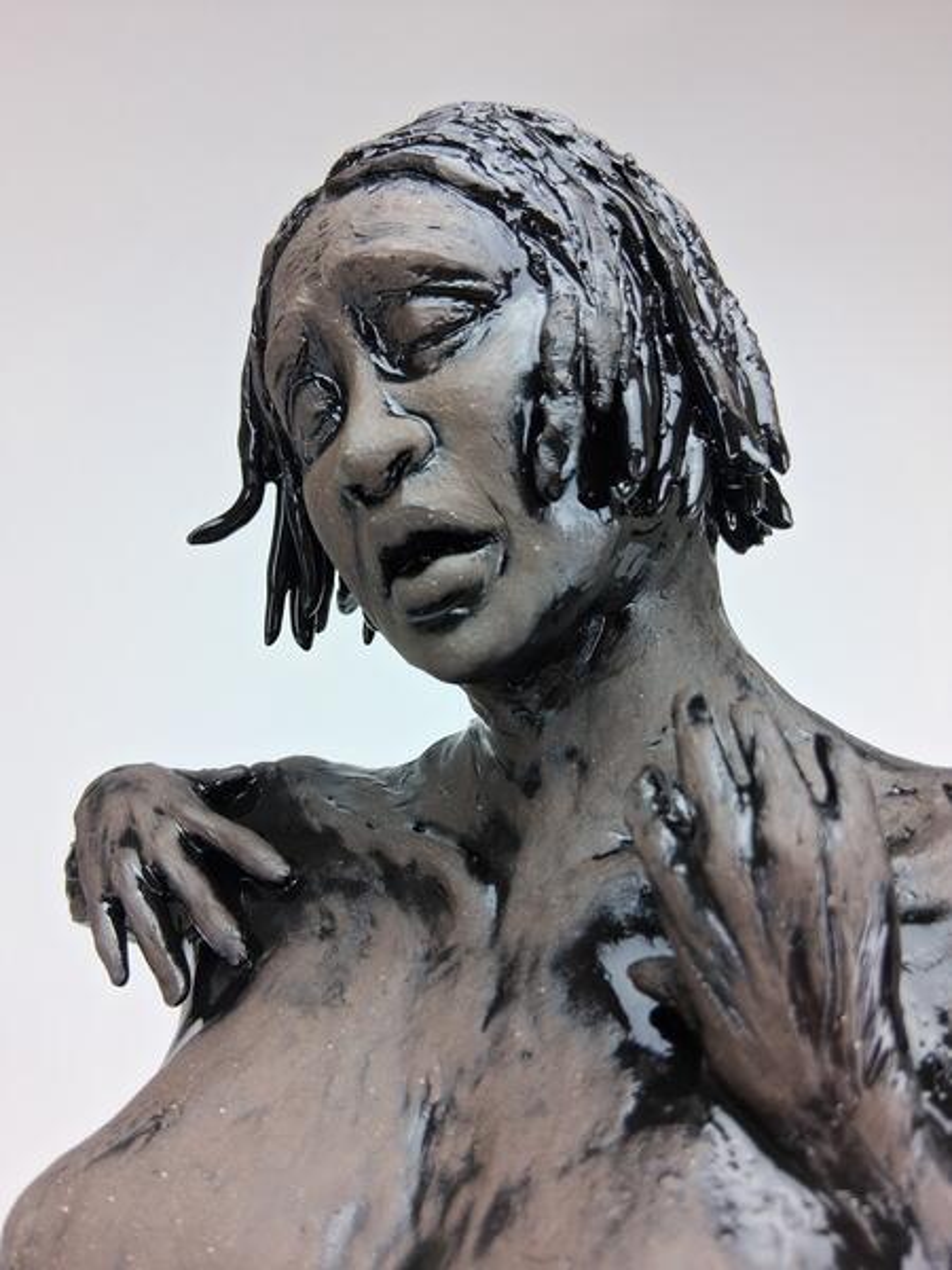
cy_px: 635
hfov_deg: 53.1
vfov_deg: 67.3
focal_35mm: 26
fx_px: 953
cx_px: 476
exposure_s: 1/100
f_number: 1.8
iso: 64
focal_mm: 3.98
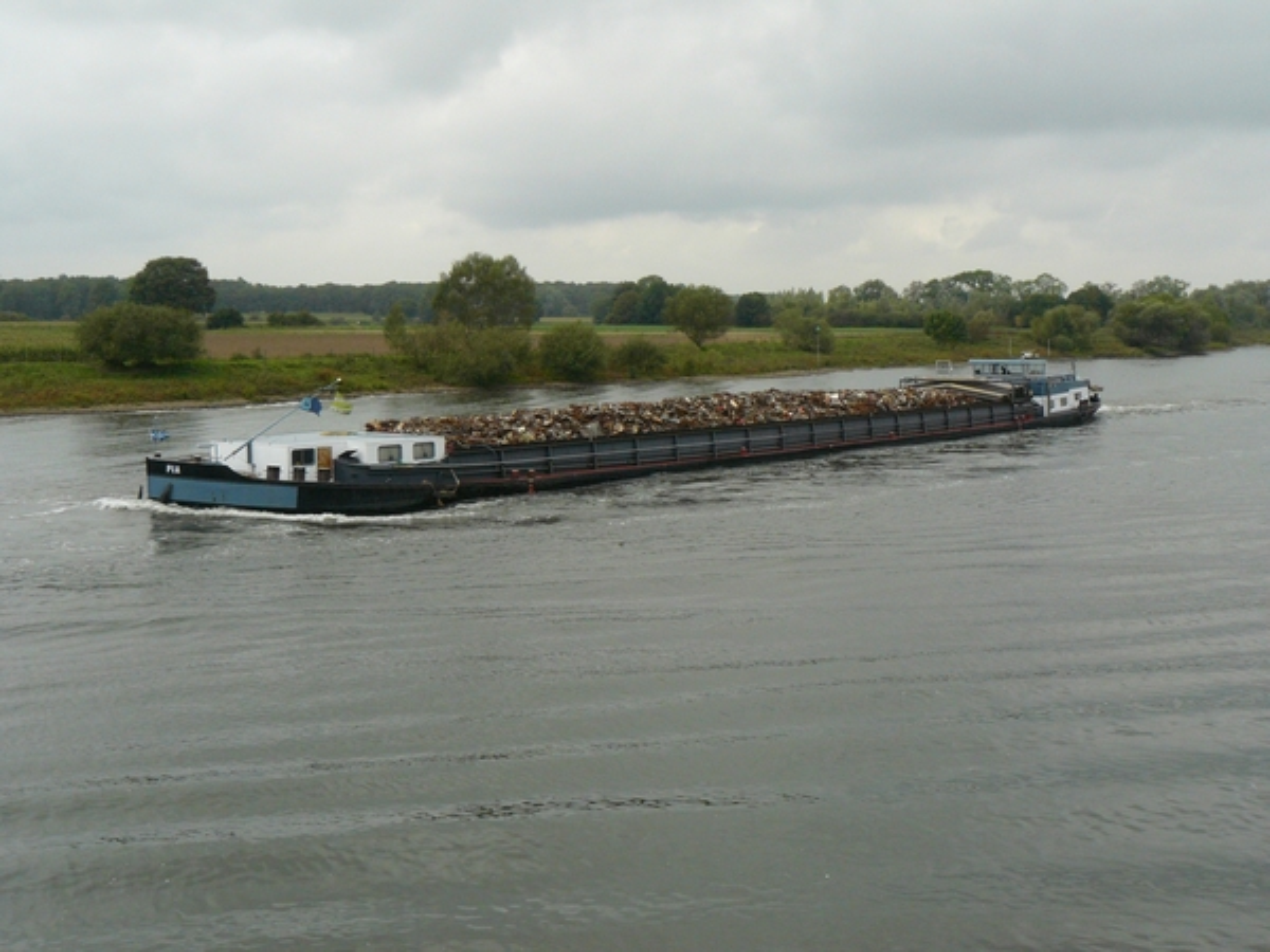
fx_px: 1688
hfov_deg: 41.2
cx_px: 635
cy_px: 476
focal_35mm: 46
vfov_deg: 31.5
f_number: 5.6
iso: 200
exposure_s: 1/320
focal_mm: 7.7
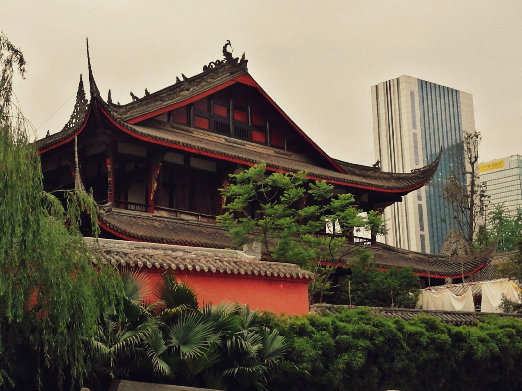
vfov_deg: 26.1
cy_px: 196
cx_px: 261
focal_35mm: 56
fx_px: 844
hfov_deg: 34.3
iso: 50
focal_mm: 4.5
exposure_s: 1/526
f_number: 2.2
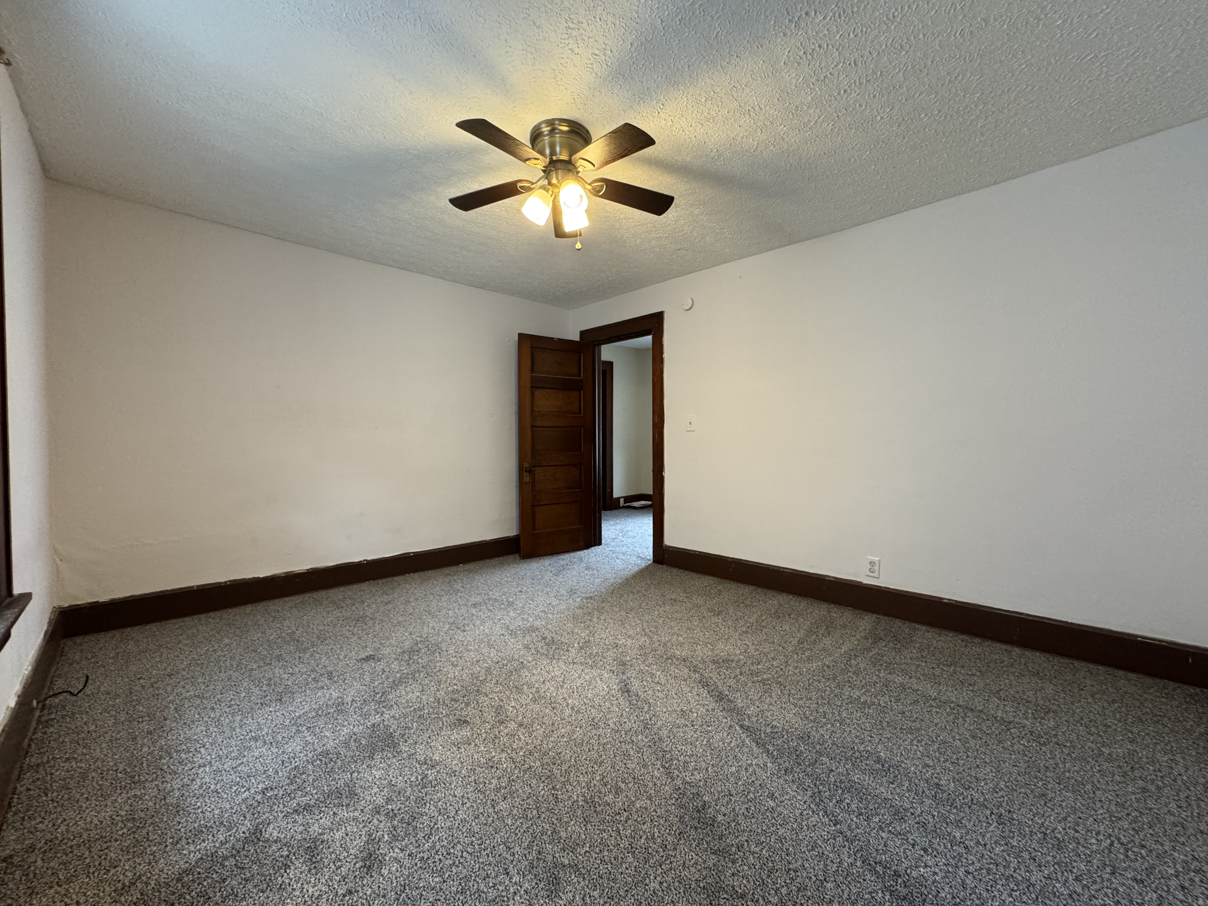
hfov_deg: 102.1
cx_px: 604
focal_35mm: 14
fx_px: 489
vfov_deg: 85.7
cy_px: 453
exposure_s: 1/60
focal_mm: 2.22
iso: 500
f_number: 2.2
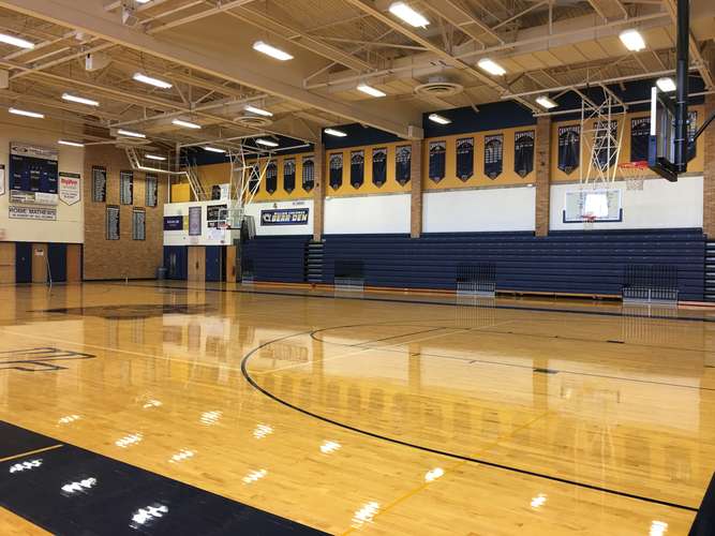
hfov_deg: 61.7
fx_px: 599
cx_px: 358
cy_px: 268
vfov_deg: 48.2
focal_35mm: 29
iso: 32
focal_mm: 4.15
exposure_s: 1/15
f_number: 2.2
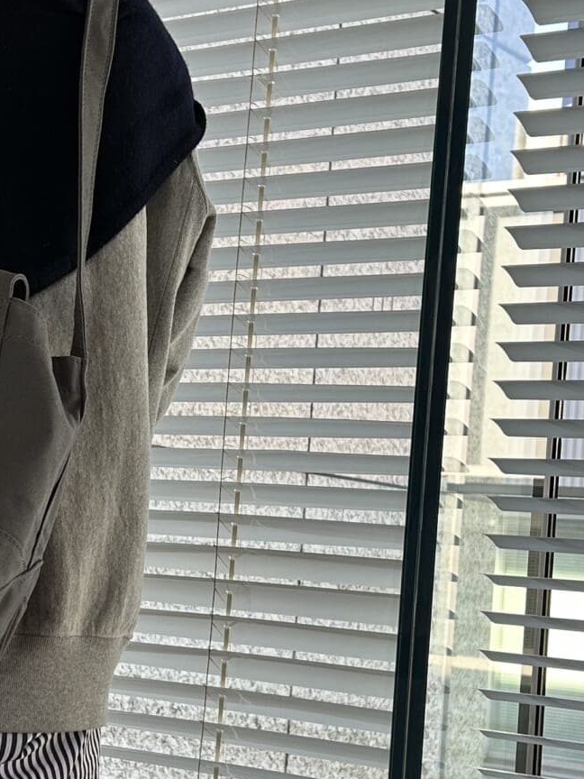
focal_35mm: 77
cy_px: 464
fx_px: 1732
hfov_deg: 19.1
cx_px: 214
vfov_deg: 25.3
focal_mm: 5.7
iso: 40
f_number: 1.5
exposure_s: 1/152
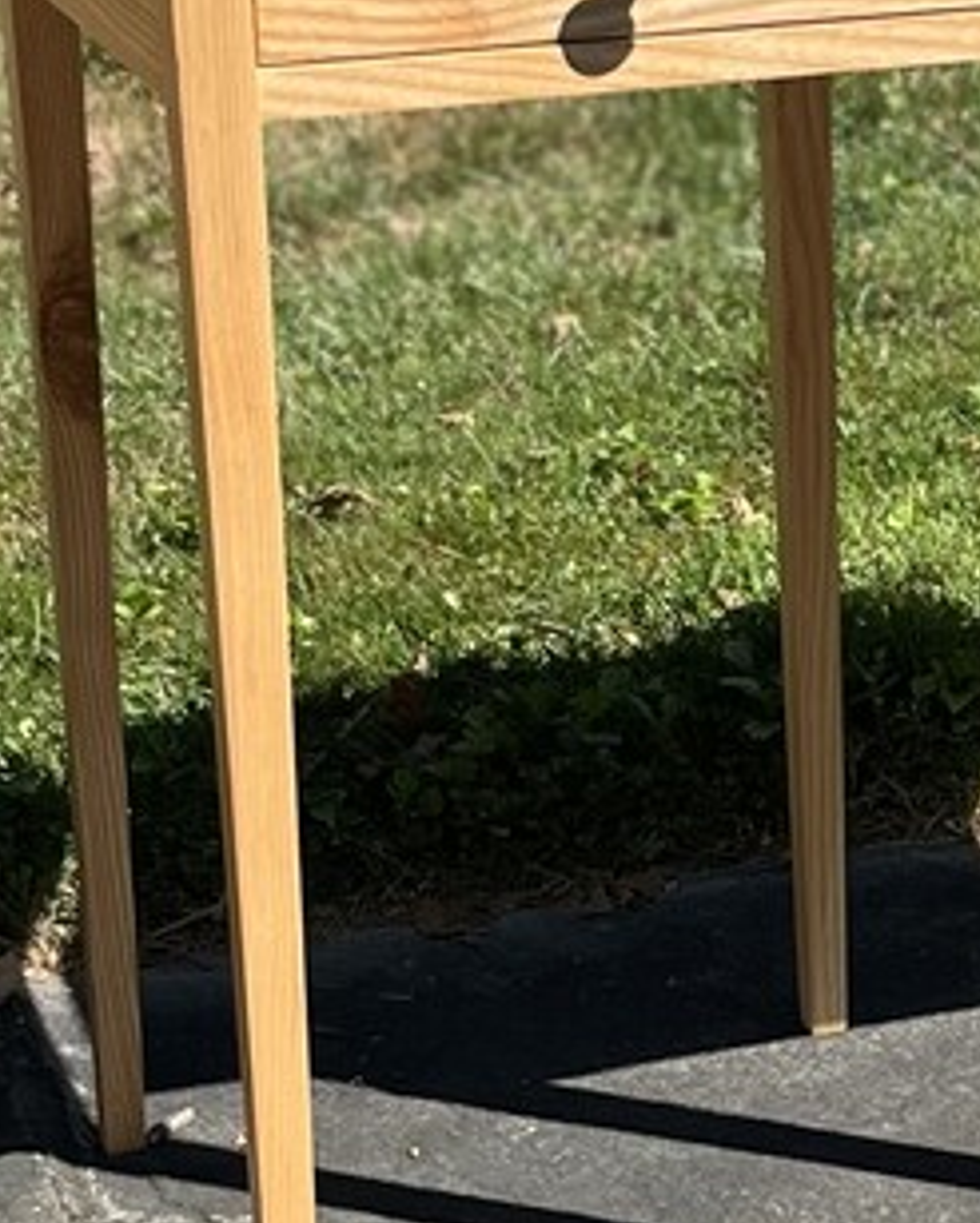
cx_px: 1008
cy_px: 699
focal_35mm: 124
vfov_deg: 15.5
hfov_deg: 12.3
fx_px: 4491
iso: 50
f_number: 1.6
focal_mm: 5.1
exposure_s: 1/2463
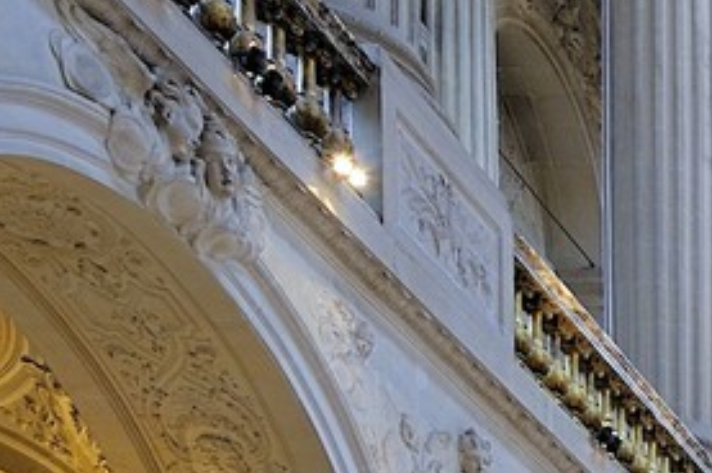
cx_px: 1468
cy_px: 1350
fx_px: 2054
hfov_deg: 15.3
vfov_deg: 10.2
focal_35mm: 104
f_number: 10
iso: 200
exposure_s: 2
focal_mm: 18
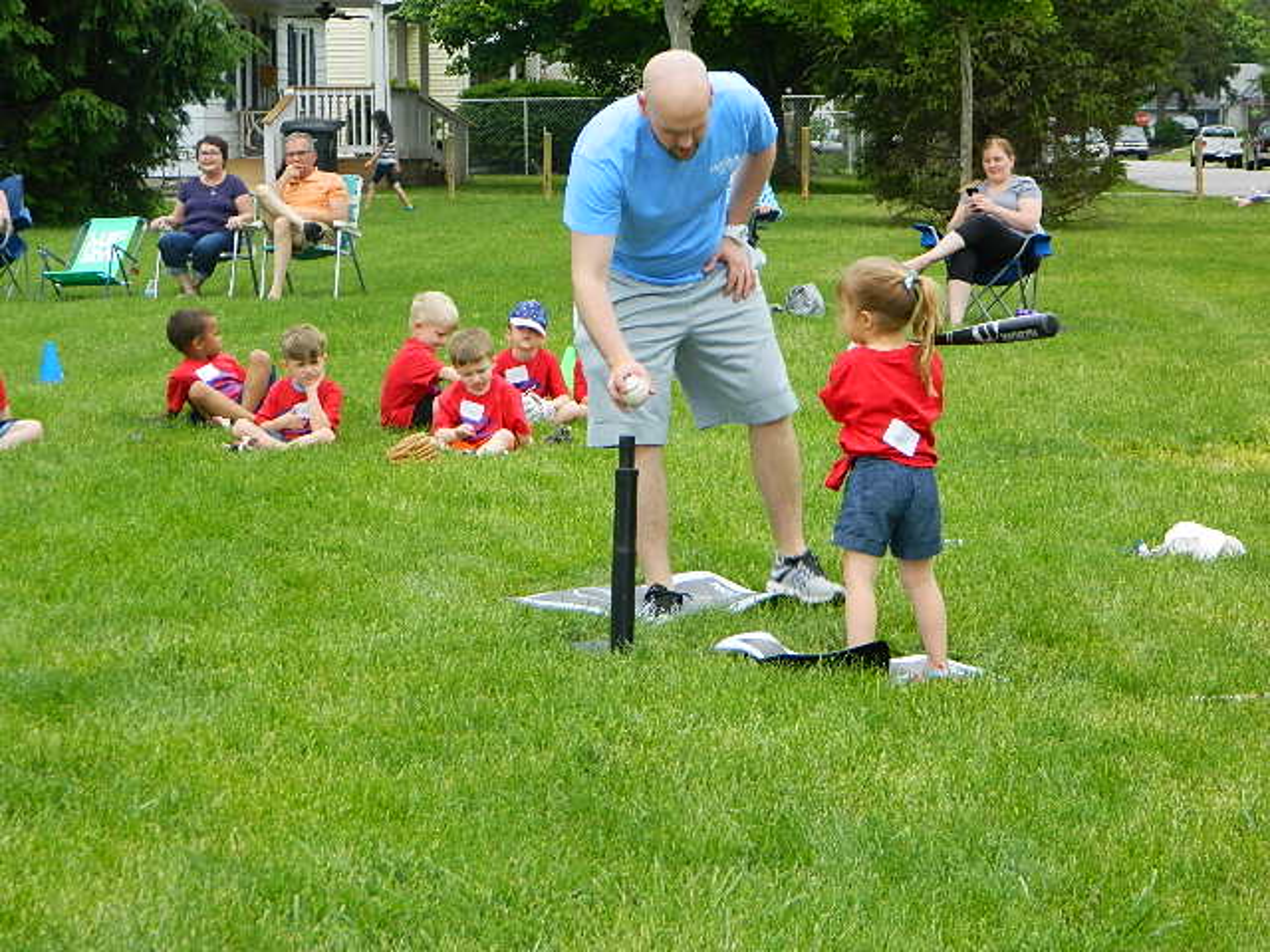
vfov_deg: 14.4
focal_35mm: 103
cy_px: 476
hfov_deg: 19.1
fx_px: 3779
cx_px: 635
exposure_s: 1/100
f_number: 4.5
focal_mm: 18.6
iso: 80
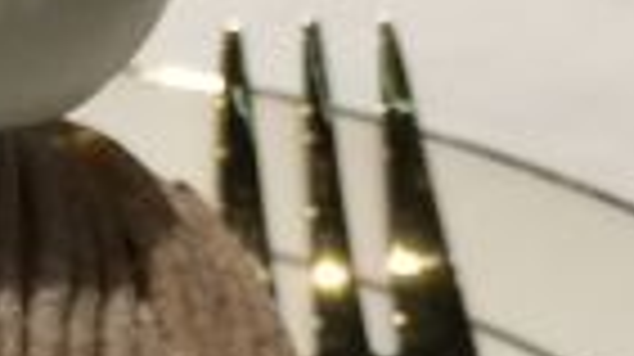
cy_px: 446
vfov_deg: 7.6
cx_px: -200
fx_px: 2637
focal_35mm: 157
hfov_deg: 13.2
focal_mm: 4.15
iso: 50
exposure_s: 1/33
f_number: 2.2
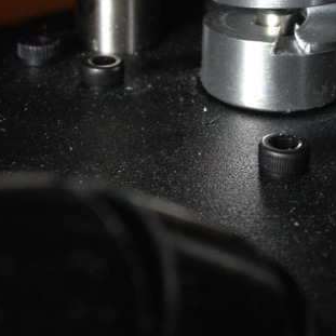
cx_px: 284
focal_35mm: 75
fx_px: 824
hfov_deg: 22.6
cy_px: 68
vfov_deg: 22.7
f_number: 2.4
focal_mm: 4.12
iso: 50
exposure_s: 1/60
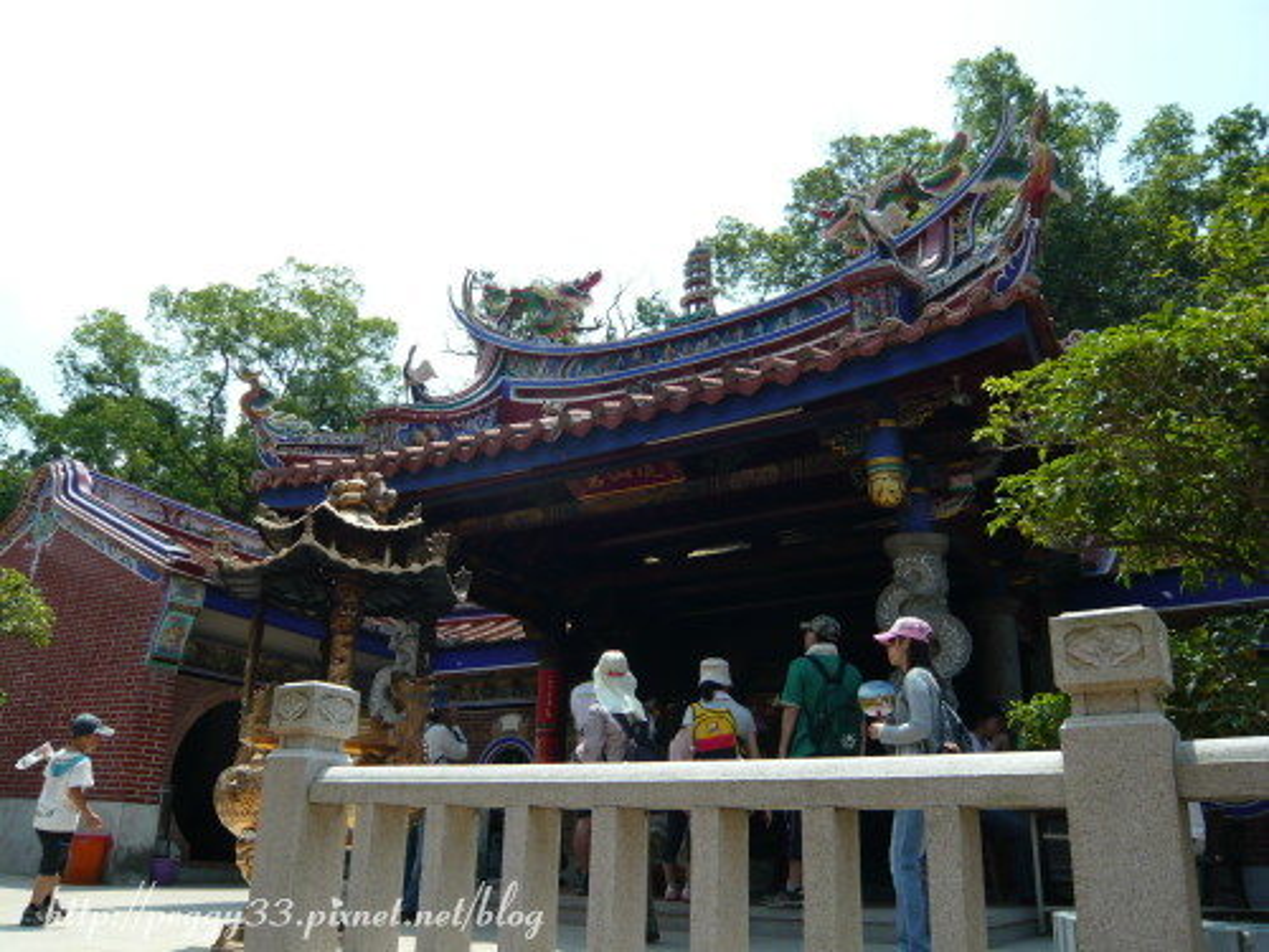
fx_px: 1026
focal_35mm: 28
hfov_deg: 63.4
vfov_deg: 49.7
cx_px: 634
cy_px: 476
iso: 100
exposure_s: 1/160
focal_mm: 4.6
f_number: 8
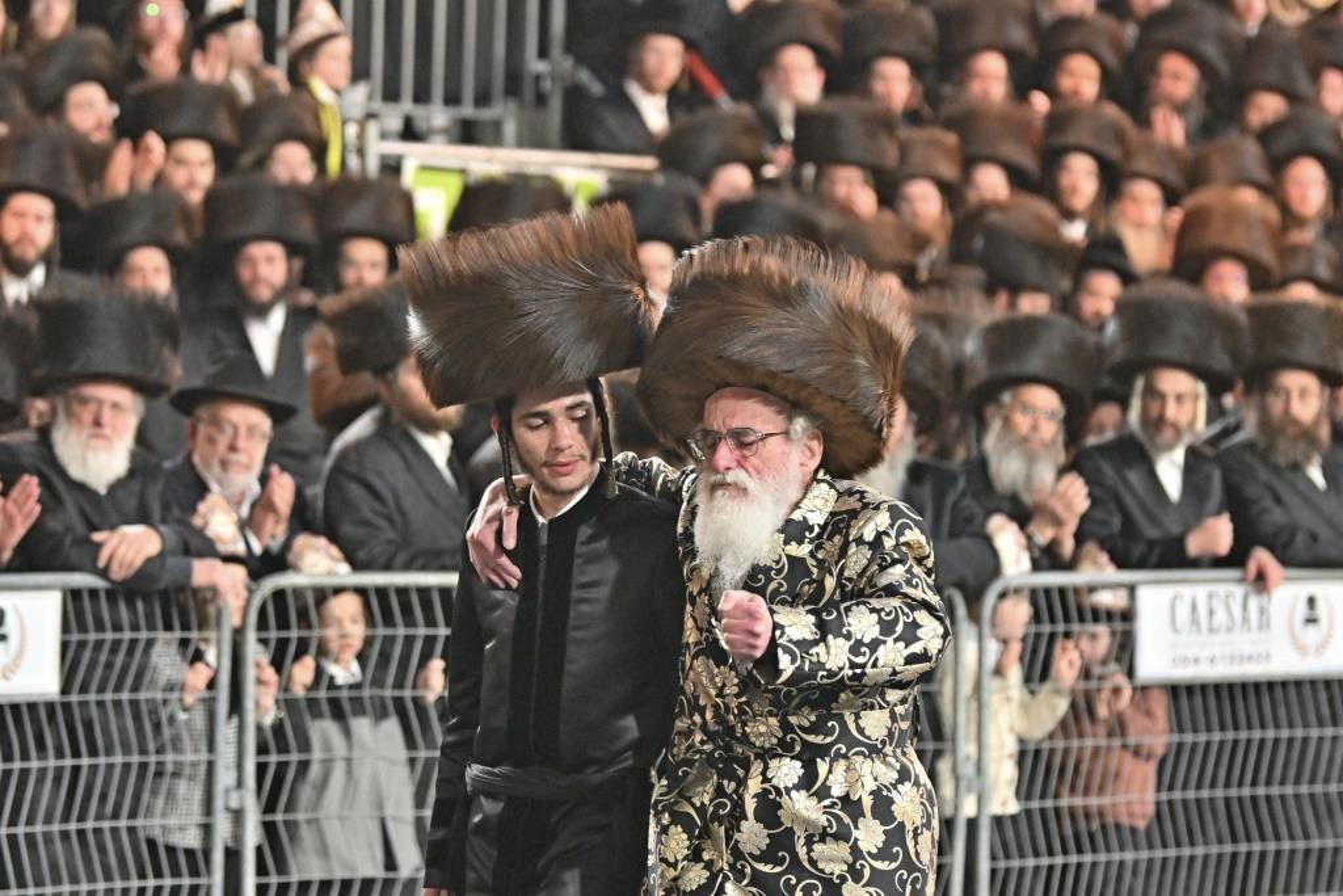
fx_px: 6492
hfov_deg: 11.8
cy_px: 448
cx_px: 672
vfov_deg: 7.9
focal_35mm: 174
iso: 2000
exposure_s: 1/320
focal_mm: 116
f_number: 2.8
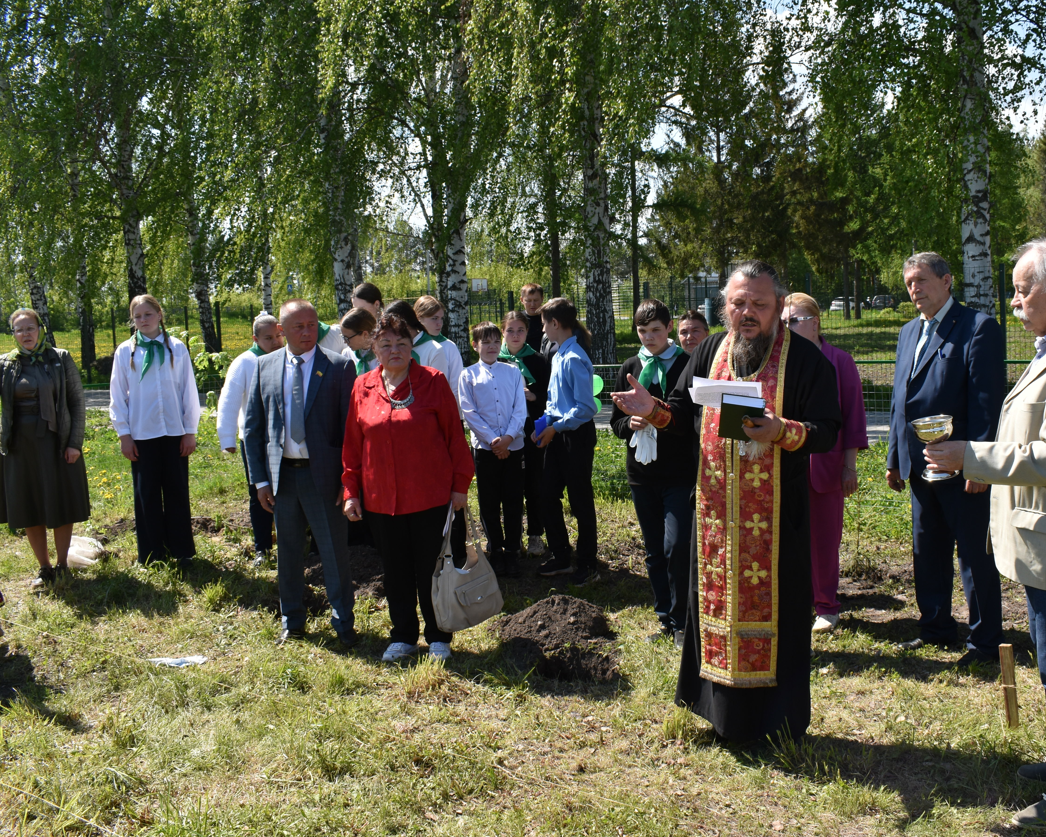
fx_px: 1052
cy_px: 405
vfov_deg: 43.3
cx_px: 630
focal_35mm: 34
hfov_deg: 52.5
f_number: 9
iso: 200
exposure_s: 1/320
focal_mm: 18
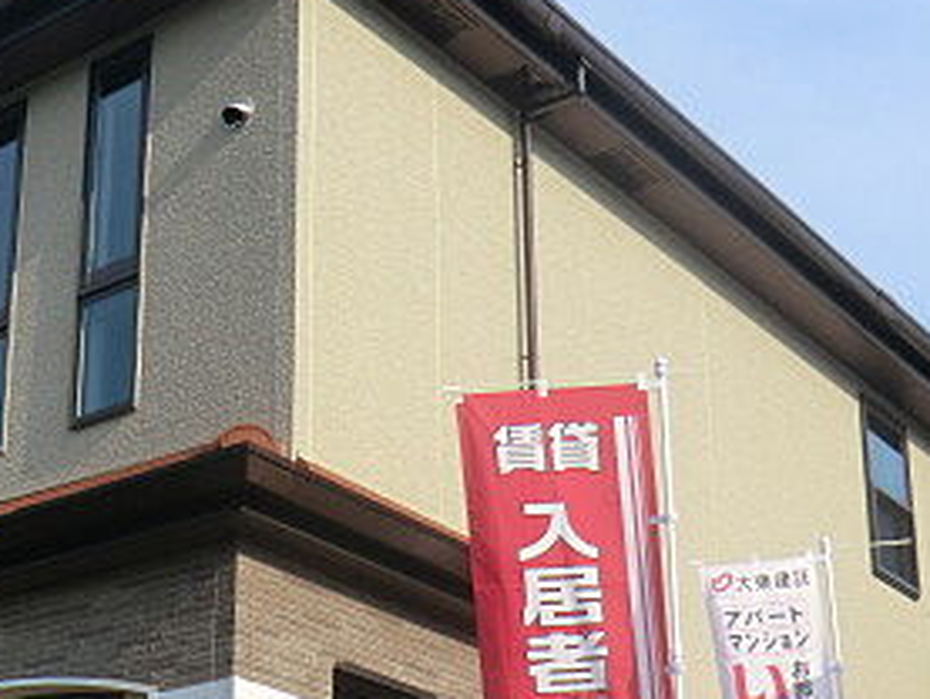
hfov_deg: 28.0
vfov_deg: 21.6
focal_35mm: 67
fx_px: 1801
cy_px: 568
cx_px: 111
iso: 80
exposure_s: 1/1000
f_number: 3.5
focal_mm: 5.2
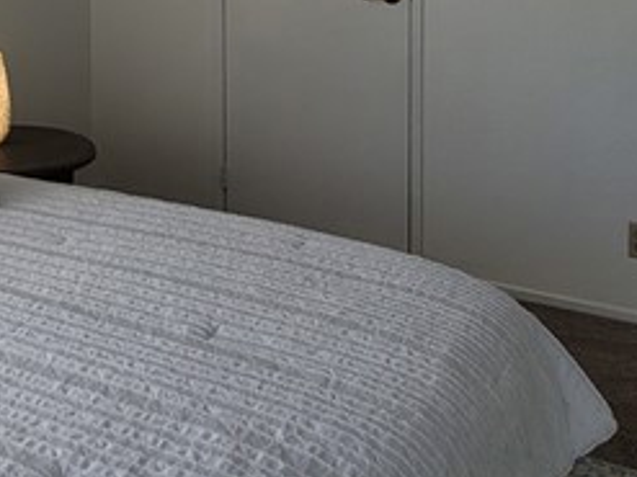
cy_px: -72
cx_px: -8
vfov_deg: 24.8
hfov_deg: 32.5
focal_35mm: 54
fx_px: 993
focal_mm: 2.2
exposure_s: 1/185
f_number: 2.2
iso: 64
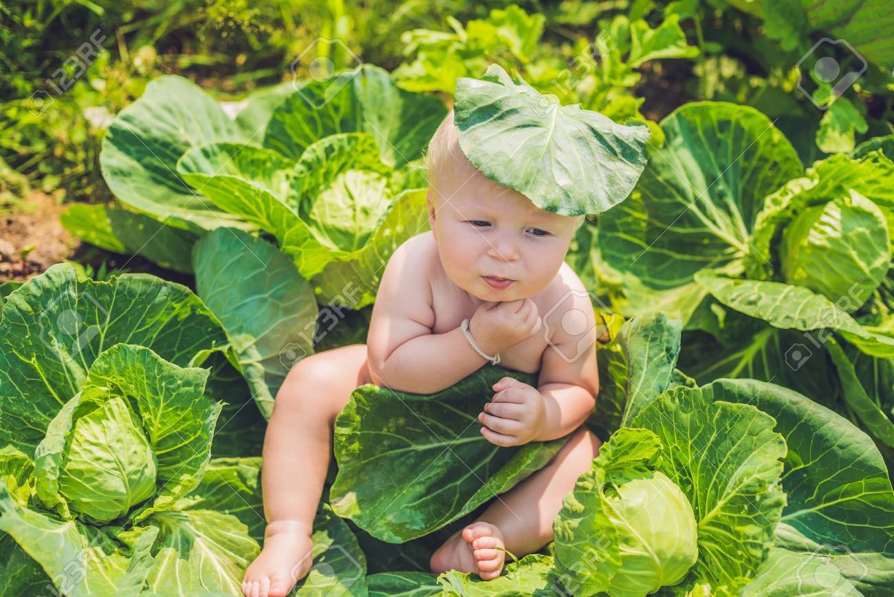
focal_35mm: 50
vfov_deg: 27.0
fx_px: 1242
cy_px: 298
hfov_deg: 39.6
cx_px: 447
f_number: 2.8
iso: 100
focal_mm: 50
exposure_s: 1/2000
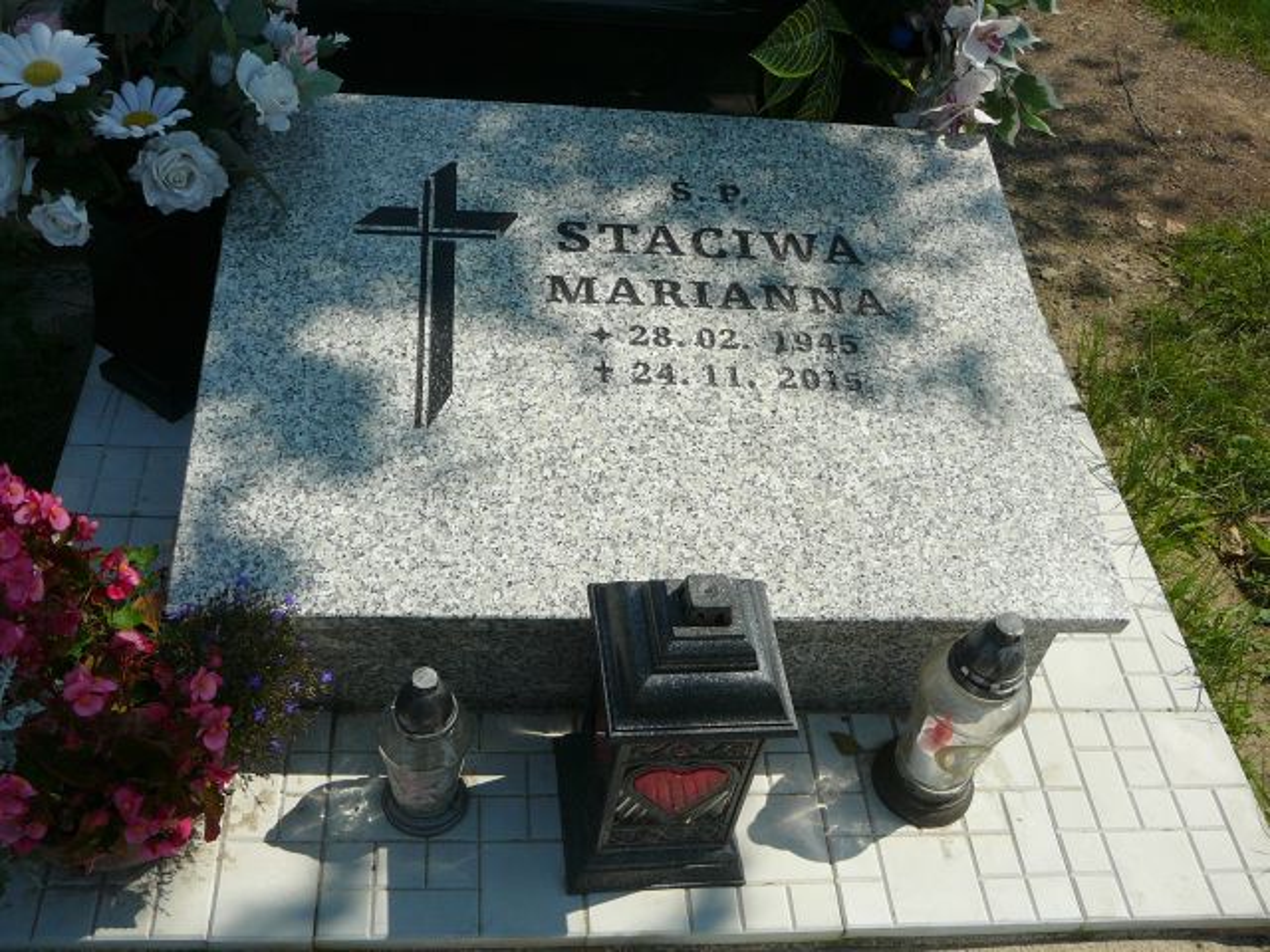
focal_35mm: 35
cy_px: 476
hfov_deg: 52.6
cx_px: 635
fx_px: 1284
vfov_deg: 40.7
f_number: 5
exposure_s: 1/640
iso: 80
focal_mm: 5.2
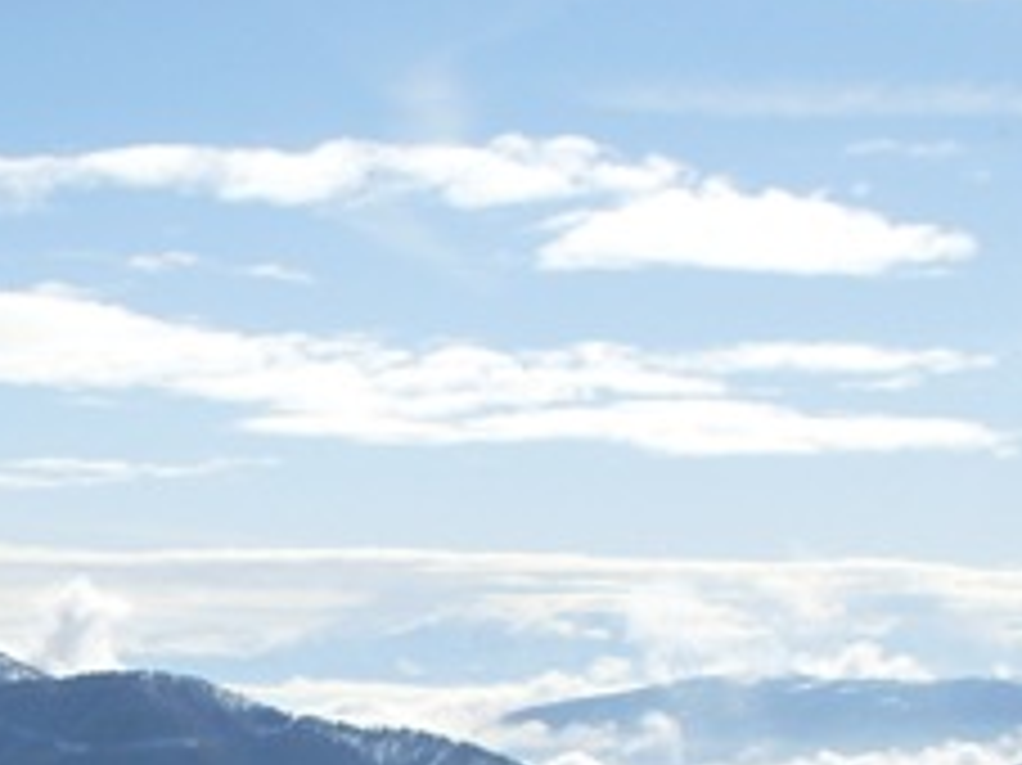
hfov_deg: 17.6
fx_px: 3157
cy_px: 1035
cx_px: -162
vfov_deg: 13.3
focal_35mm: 107
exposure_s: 1/350
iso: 80
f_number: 8.4
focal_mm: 6.3
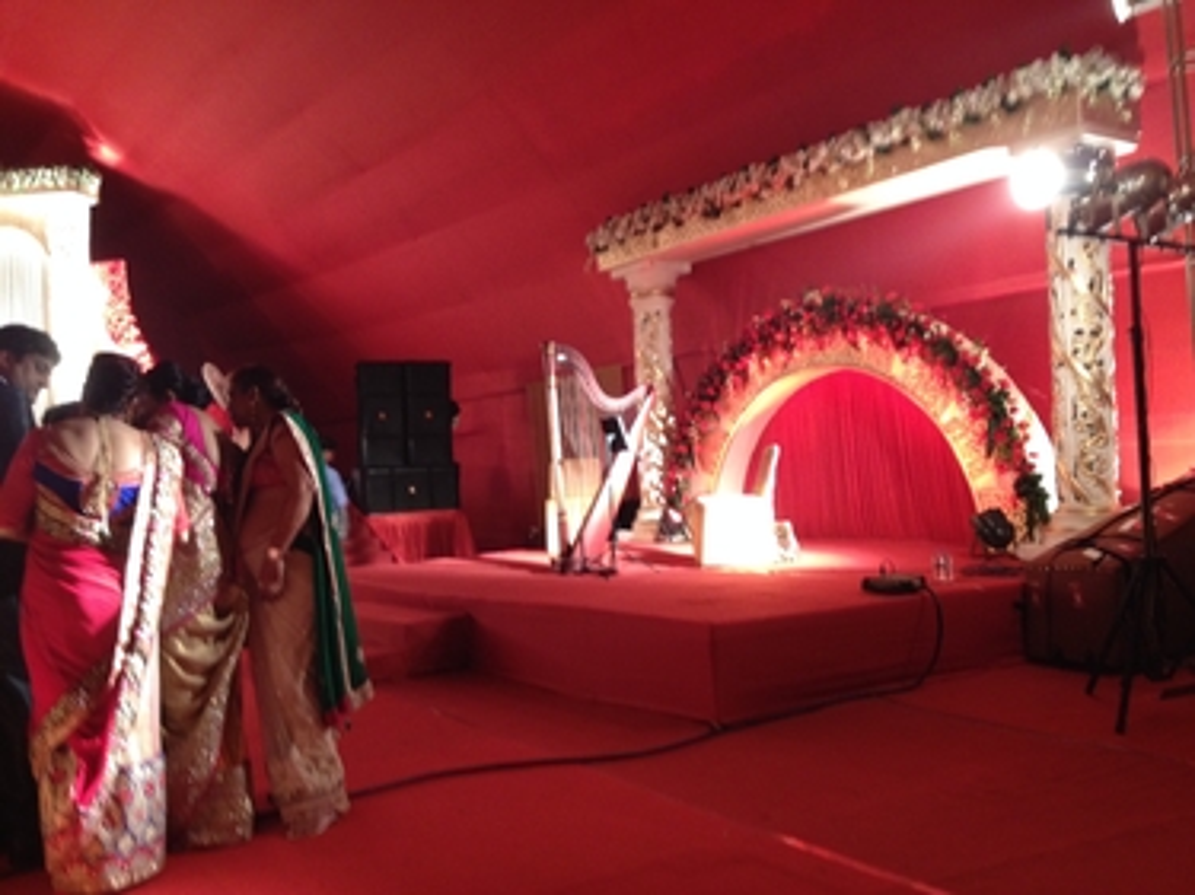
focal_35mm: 35
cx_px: 598
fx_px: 1208
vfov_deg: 40.7
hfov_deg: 52.6
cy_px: 448
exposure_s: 1/20
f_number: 2.4
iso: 160
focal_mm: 4.28
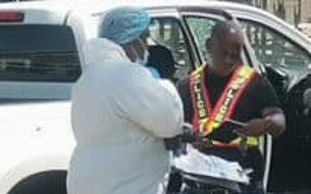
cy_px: 115
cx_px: 97
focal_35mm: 277
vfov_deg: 4.7
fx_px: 2347
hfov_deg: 7.6
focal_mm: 4.8
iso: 50
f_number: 1.8
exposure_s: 1/1124
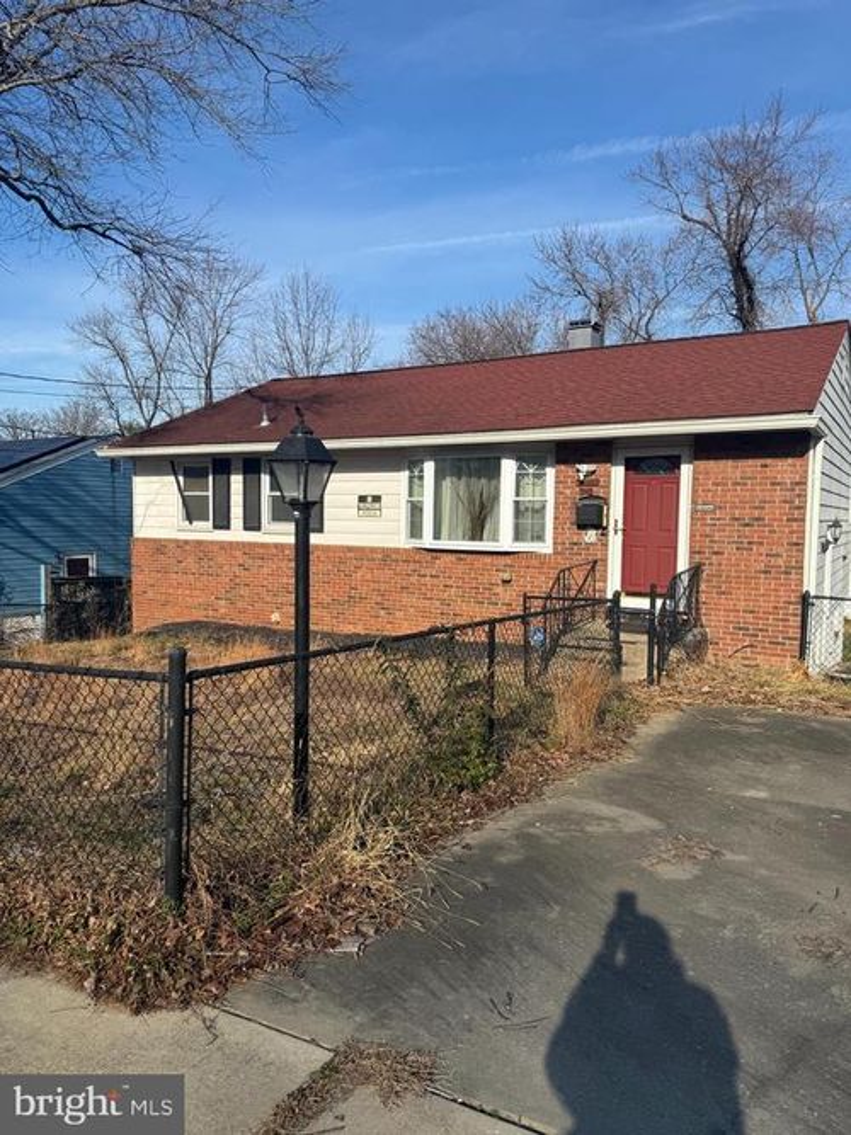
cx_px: 426
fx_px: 787
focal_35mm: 24
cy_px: 568
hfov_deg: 56.8
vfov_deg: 71.6
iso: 80
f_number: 1.78
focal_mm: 6.76
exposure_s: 1/4405
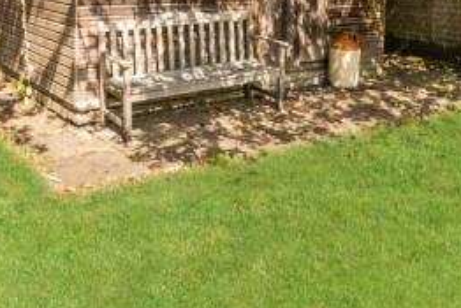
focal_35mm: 45
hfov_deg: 43.6
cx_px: 230
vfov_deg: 27.6
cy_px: -22
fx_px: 577
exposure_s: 1/100
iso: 400
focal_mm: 12
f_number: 8
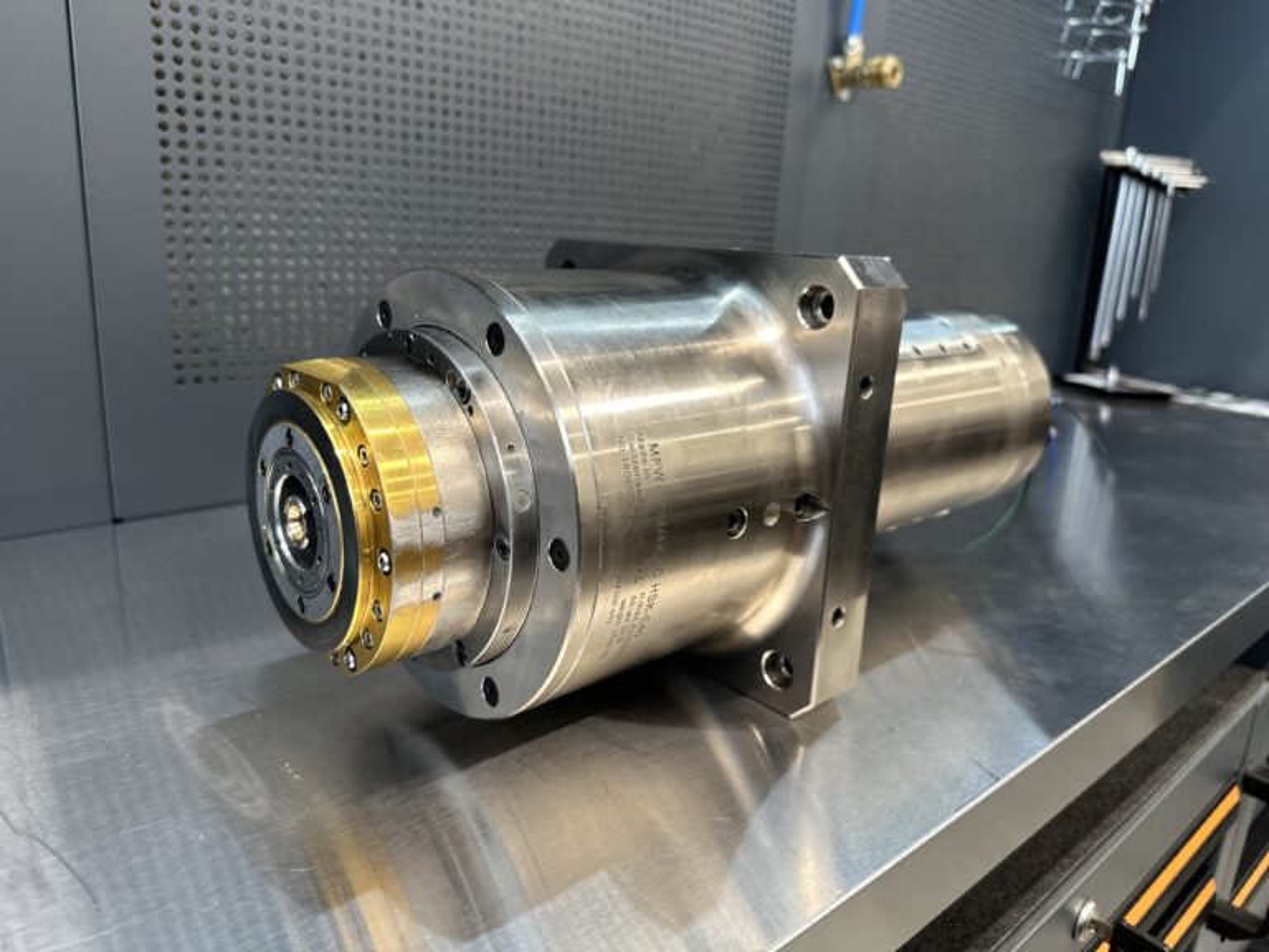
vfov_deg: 56.8
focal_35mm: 24
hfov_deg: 71.6
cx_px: 634
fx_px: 880
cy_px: 476
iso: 125
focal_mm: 6.86
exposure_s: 1/50
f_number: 1.78
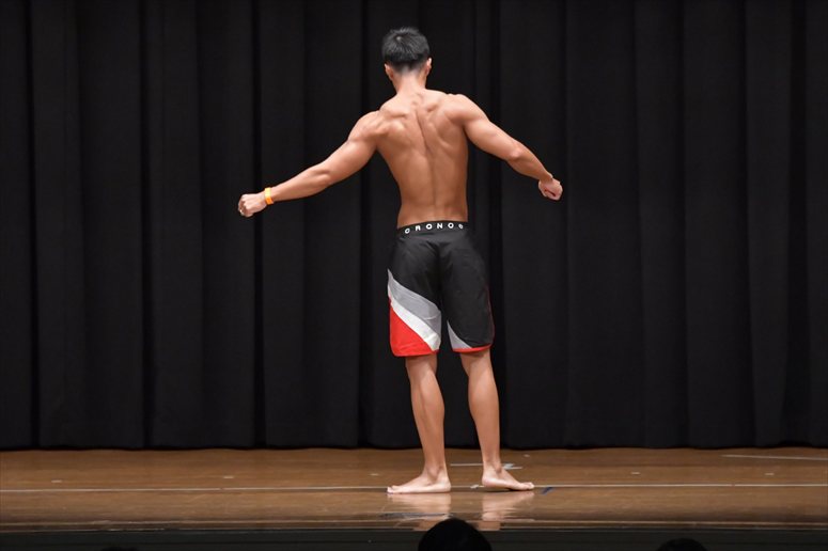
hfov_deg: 9.5
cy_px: 276
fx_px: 4989
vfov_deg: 6.3
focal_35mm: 217
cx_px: 414
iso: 6400
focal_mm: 145
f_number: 5.6
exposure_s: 1/400
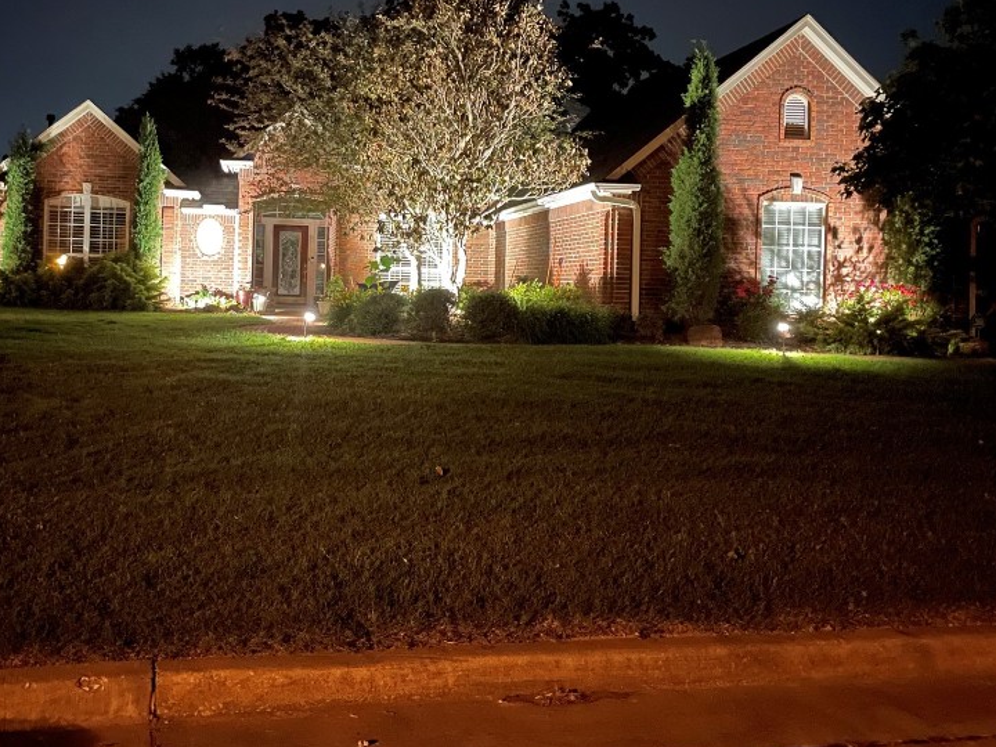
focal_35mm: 37
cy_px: 275
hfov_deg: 49.8
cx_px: 397
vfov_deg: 38.4
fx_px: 1065
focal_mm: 4.2
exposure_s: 1/4
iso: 1250
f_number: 1.6
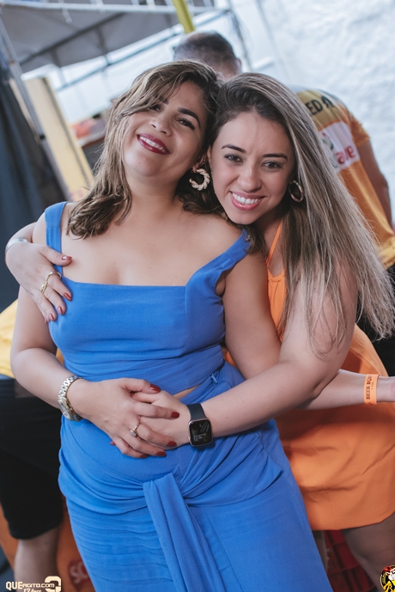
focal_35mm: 57
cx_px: 207
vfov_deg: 35.3
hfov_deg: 24.0
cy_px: 285
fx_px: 930
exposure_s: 1/2000
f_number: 2.8
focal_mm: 35
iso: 2500
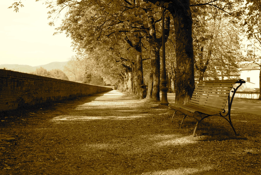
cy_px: 88
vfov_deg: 32.0
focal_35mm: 42
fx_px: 305
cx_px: 130
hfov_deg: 46.4
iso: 100
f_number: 11
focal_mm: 28
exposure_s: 1/40
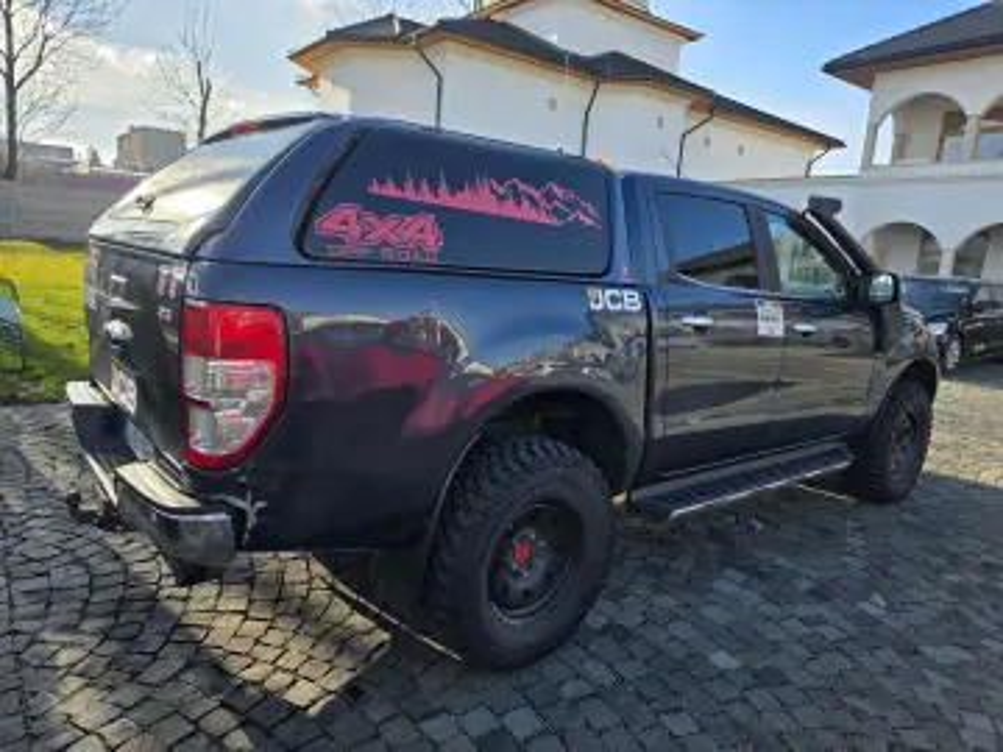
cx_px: 502
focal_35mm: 23
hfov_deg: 73.9
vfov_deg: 58.9
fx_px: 666
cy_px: 376
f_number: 1.7
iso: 80
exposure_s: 1/3727
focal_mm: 6.3
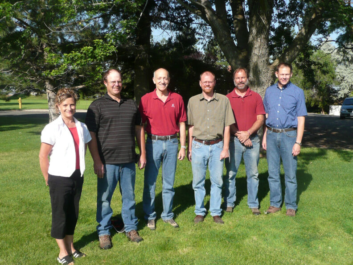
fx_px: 377
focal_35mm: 37
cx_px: 176
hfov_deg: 50.1
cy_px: 132
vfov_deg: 38.7
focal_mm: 4.6
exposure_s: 1/640
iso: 100
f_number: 3.3
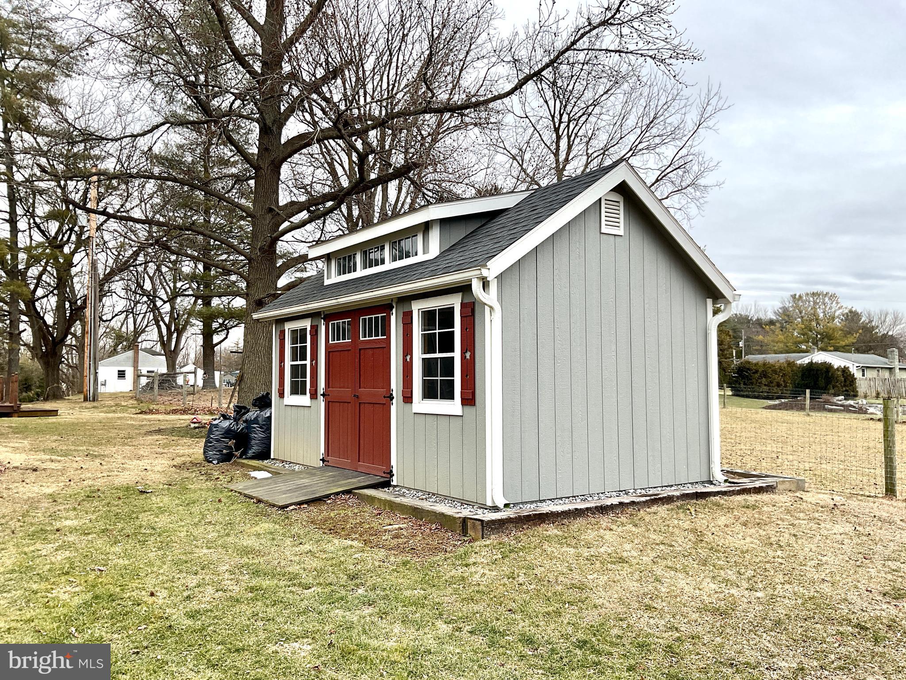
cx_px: 453
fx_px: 759
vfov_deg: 48.2
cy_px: 340
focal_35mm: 29
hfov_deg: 61.7
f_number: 1.8
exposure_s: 1/406
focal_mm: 3
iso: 16
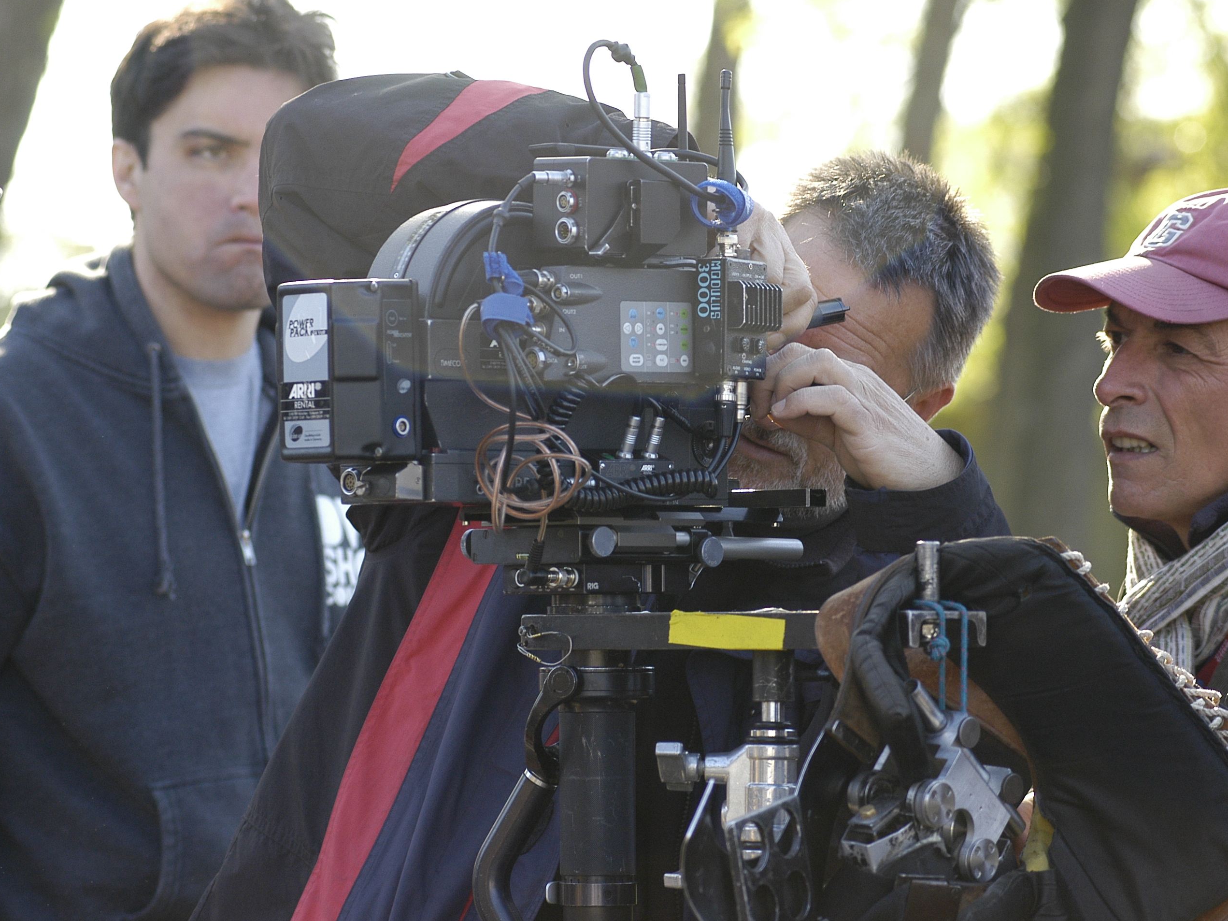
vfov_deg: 7.8
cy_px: 473
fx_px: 6775
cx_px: 698
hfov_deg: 10.4
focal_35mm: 191
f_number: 4.5
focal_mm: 112
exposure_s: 1/320
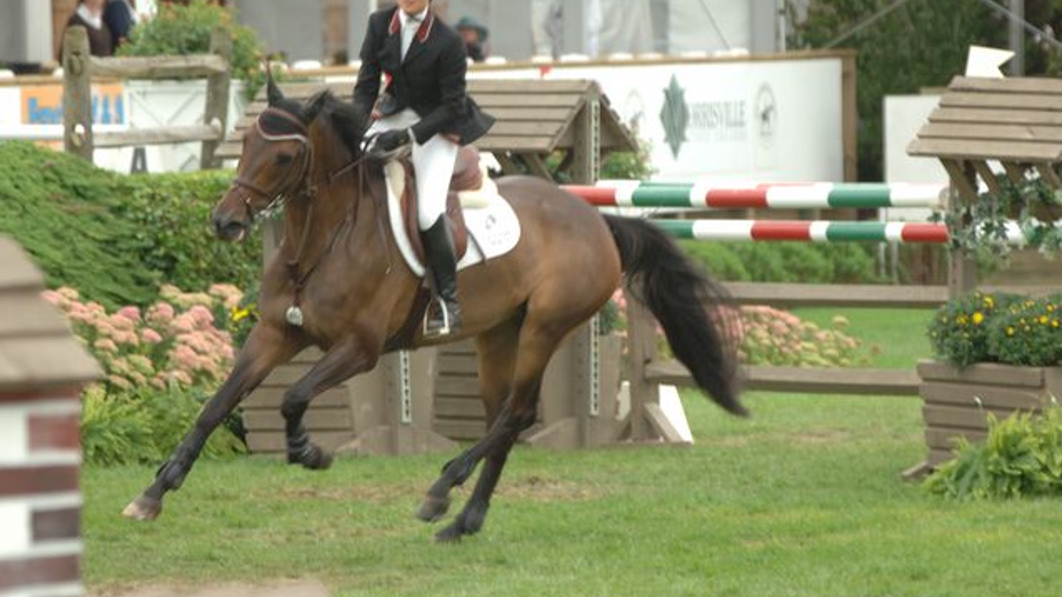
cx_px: 532
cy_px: 254
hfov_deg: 5.1
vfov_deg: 2.9
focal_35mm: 426
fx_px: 11994
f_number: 7.1
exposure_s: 1/320
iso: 400
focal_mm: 270
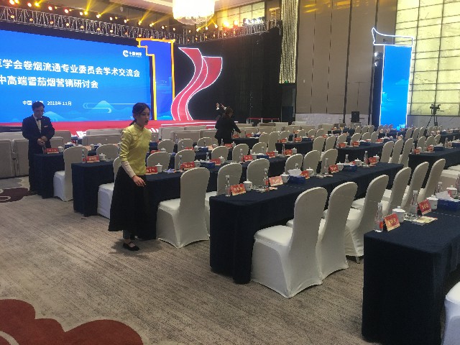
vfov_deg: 48.2
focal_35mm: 29
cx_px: 230
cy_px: 172
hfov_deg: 61.7
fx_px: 385
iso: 50
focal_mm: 4.15
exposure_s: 1/33
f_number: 2.2
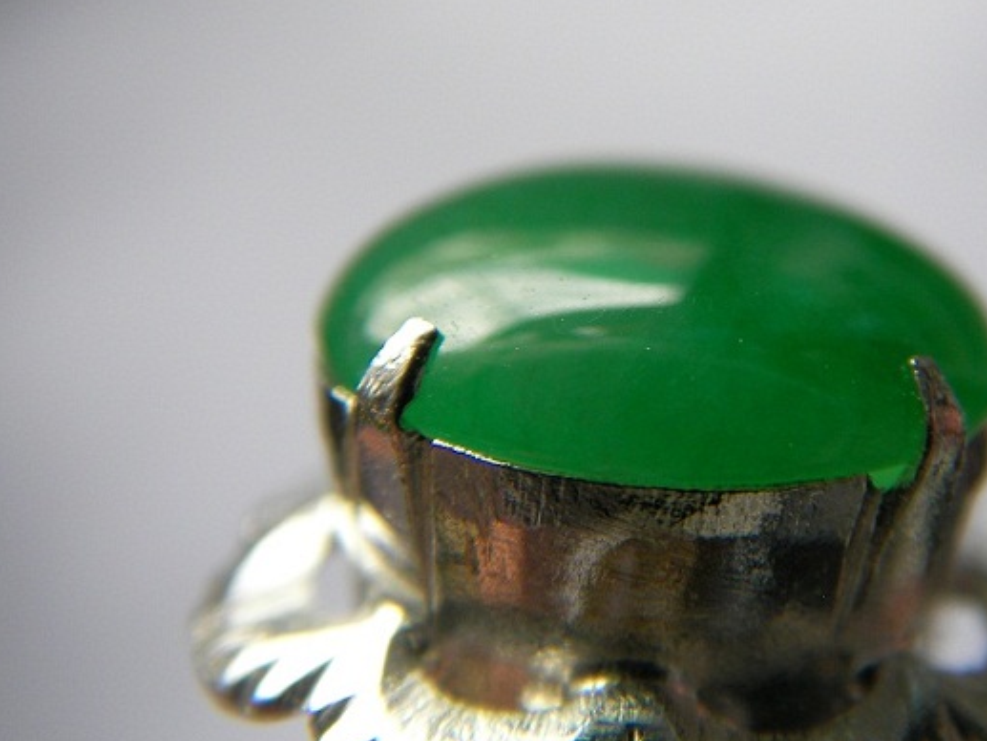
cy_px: 288
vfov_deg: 29.0
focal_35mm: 50
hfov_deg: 37.8
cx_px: 643
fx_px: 1426
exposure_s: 1/70.5
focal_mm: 6.3
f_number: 3.3
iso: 50
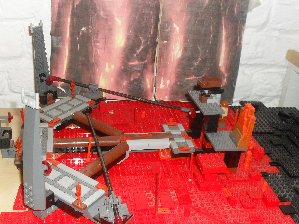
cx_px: 150
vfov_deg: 34.3
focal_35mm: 42
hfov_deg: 44.8
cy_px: 112
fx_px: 363
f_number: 3.6
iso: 200
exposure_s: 1/45
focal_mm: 7.5
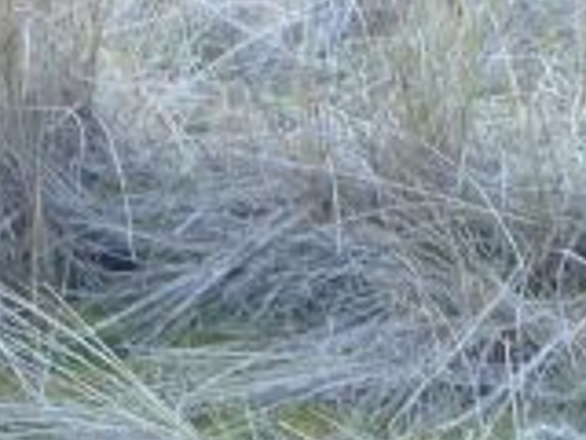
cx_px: 630
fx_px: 6975
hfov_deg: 4.8
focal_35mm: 412
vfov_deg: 3.6
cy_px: 755
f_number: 4.9
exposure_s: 1/100
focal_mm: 17
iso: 80
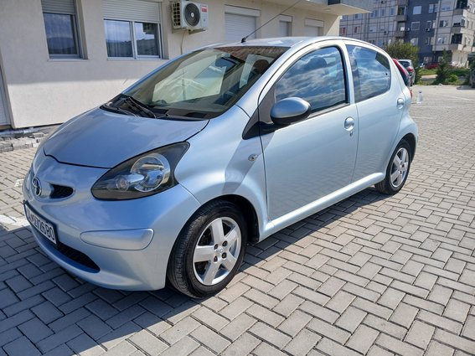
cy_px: 178
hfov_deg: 67.3
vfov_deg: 53.0
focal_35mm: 26
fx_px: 357
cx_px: 238
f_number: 1.8
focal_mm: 3.98
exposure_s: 1/722
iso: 20
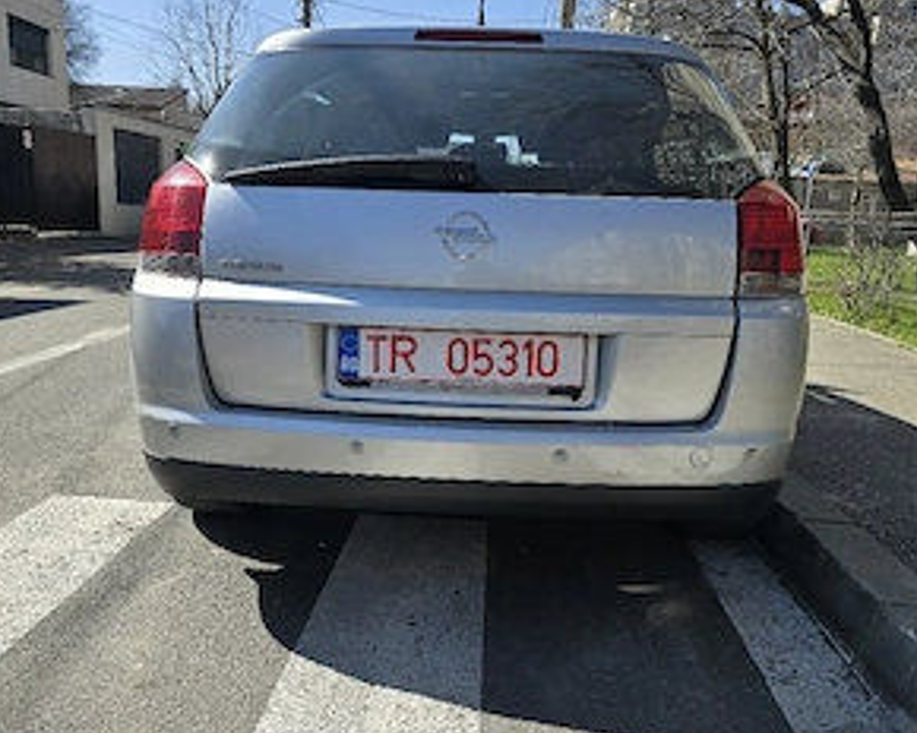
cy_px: 414
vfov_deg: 47.0
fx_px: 841
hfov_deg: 57.2
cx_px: 458
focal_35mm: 31
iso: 12
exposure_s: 1/667
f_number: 1.7
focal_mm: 6.3
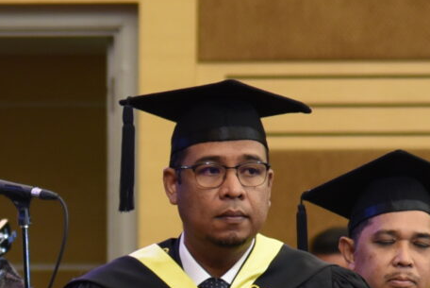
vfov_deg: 2.0
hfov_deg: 3.1
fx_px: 8046
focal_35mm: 673
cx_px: -121
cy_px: 304
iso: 800
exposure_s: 1/20
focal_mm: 120
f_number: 4
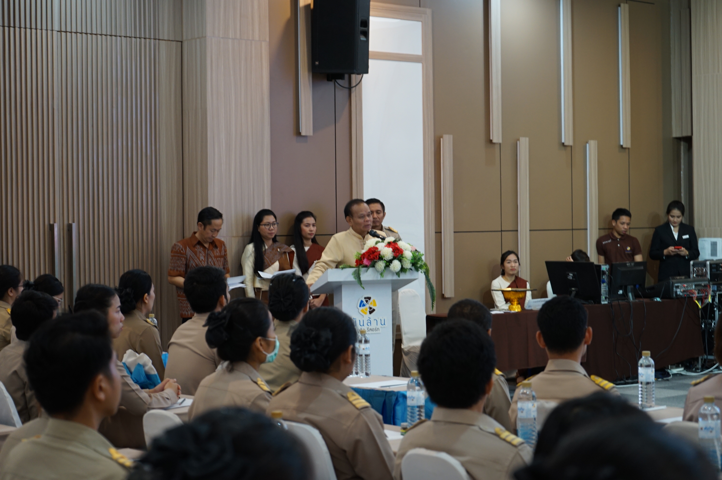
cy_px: 240
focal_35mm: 70
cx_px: 361
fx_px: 1403
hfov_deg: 28.9
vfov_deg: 19.4
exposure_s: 1/15
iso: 800
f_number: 5.6
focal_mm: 70
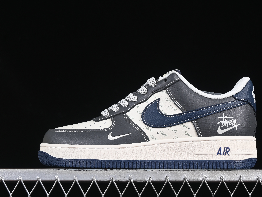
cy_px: 100
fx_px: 689
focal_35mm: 91
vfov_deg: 16.2
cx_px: 152
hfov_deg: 21.5
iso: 160
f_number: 7.1
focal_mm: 50
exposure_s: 1/80
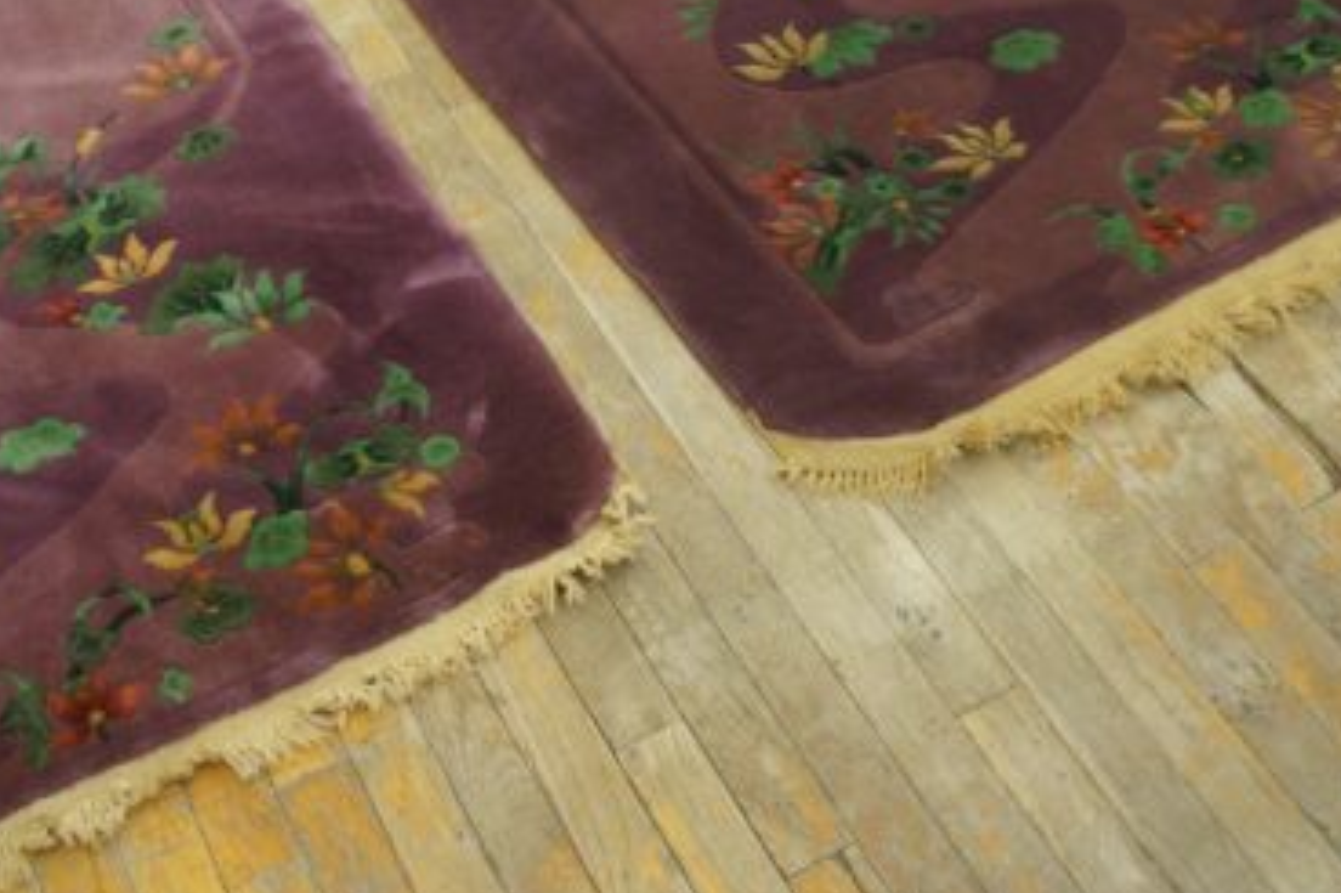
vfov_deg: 29.8
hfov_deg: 43.3
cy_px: 188
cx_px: 353
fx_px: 1638
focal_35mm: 44
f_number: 4
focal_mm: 18
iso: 800
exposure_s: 1/60
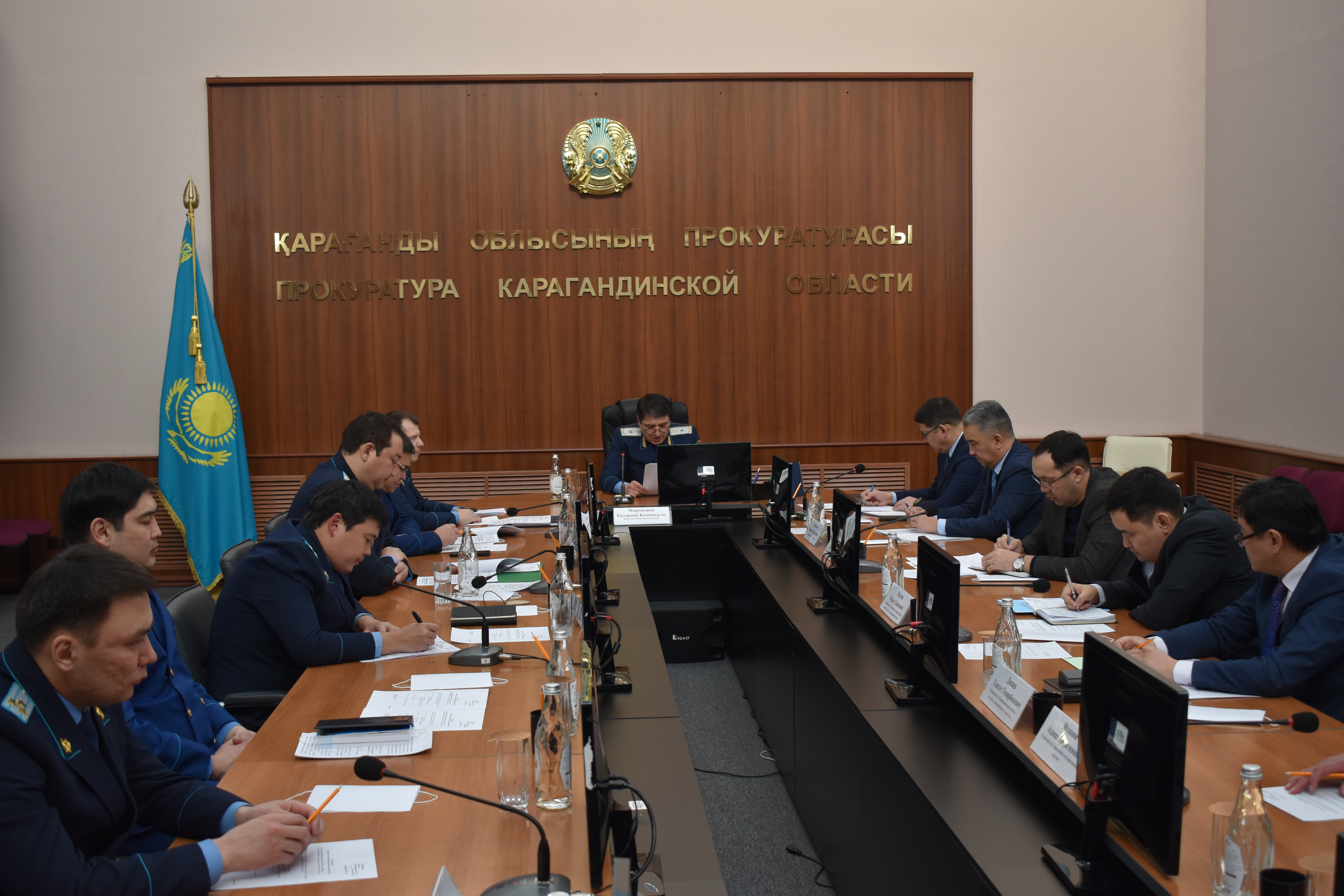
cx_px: 672
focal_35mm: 40
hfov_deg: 47.9
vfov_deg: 33.0
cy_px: 448
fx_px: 1512
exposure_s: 1/100
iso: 400
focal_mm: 27
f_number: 5
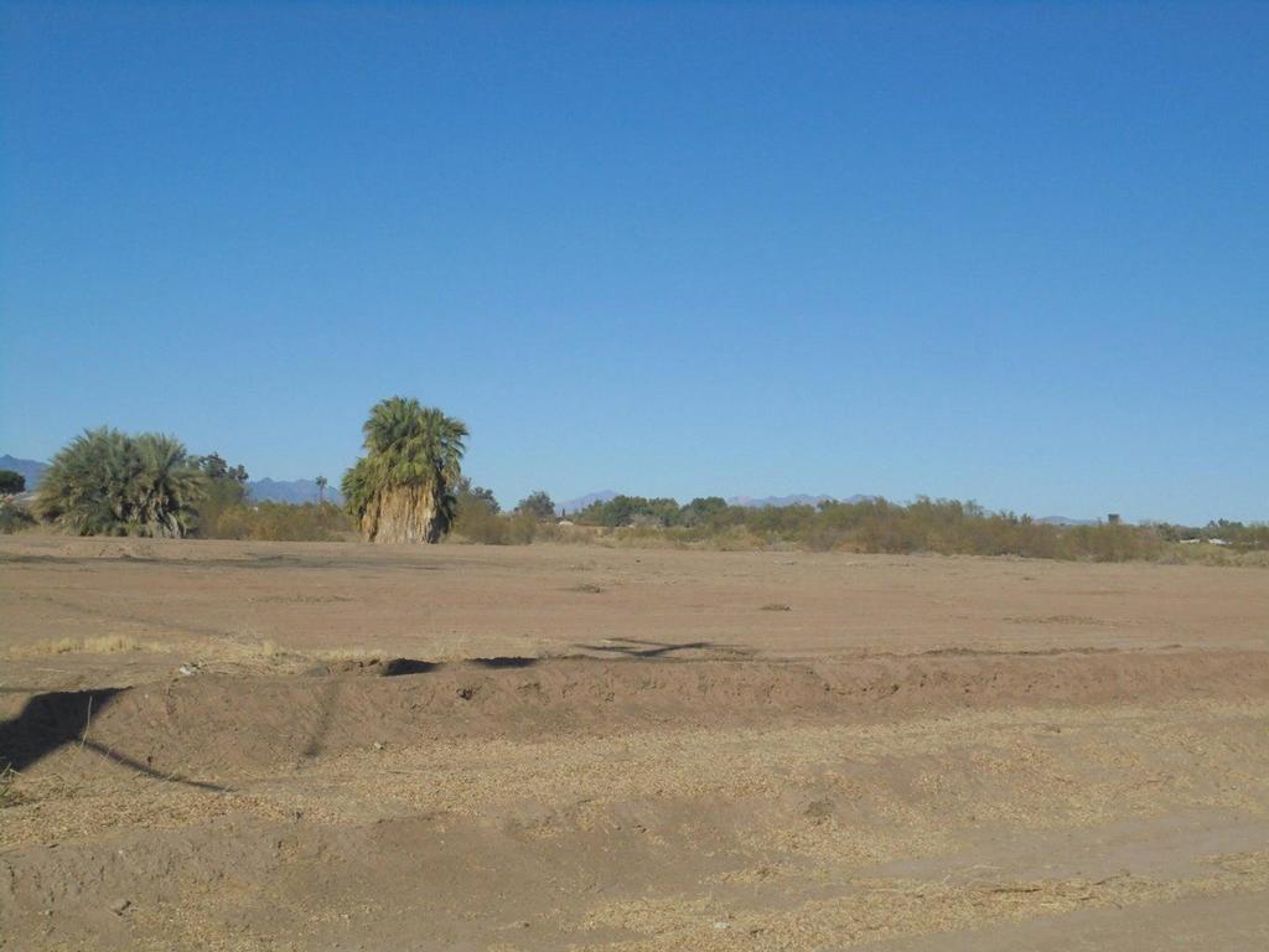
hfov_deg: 34.3
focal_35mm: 56
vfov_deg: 26.1
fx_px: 2053
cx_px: 634
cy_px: 476
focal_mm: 10.1
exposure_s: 1/160
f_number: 16.4
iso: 100
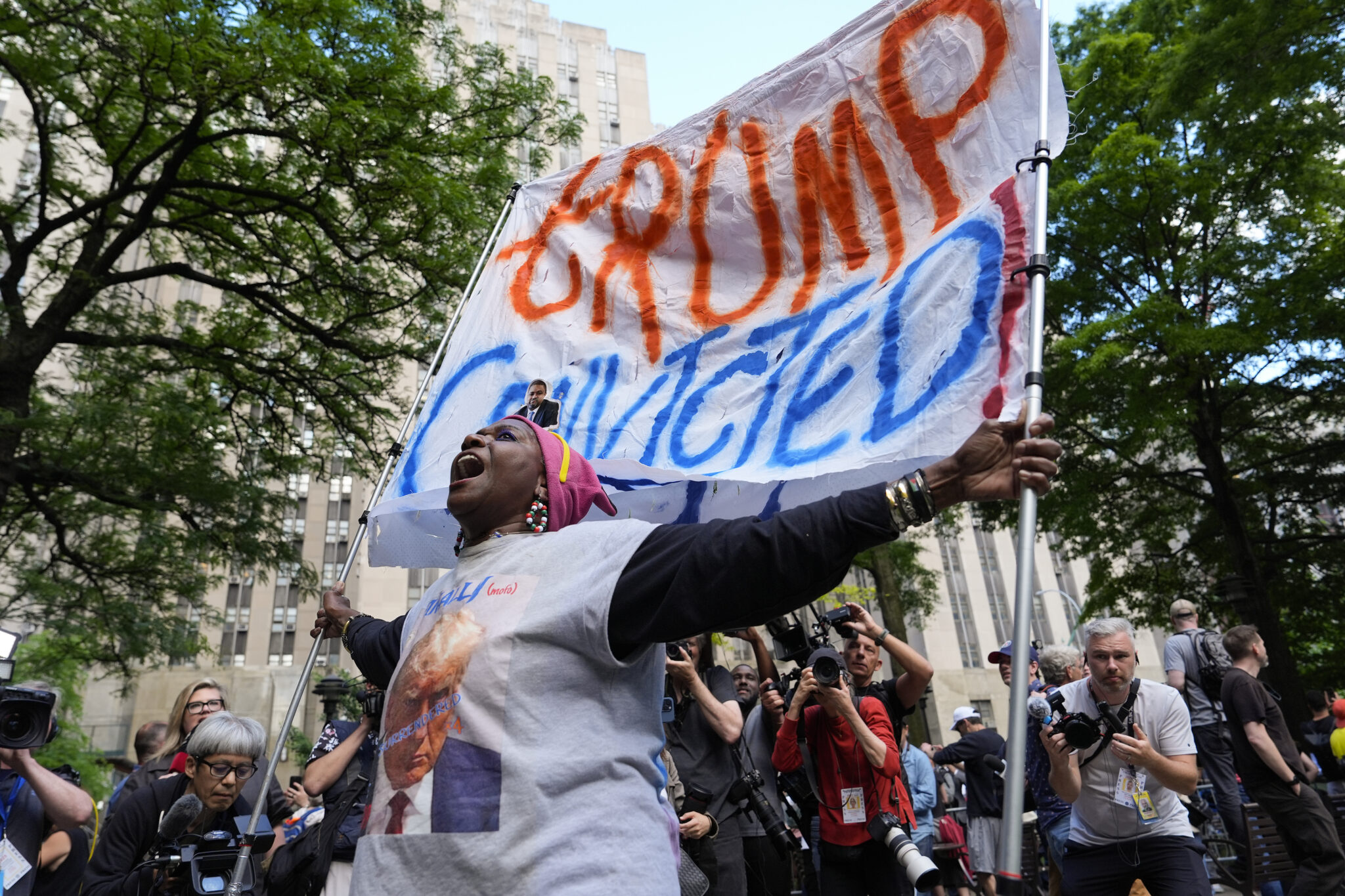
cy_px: 448
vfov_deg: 53.1
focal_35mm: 24
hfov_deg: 73.7
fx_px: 897
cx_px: 672
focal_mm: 24
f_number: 4
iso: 640
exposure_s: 1/800
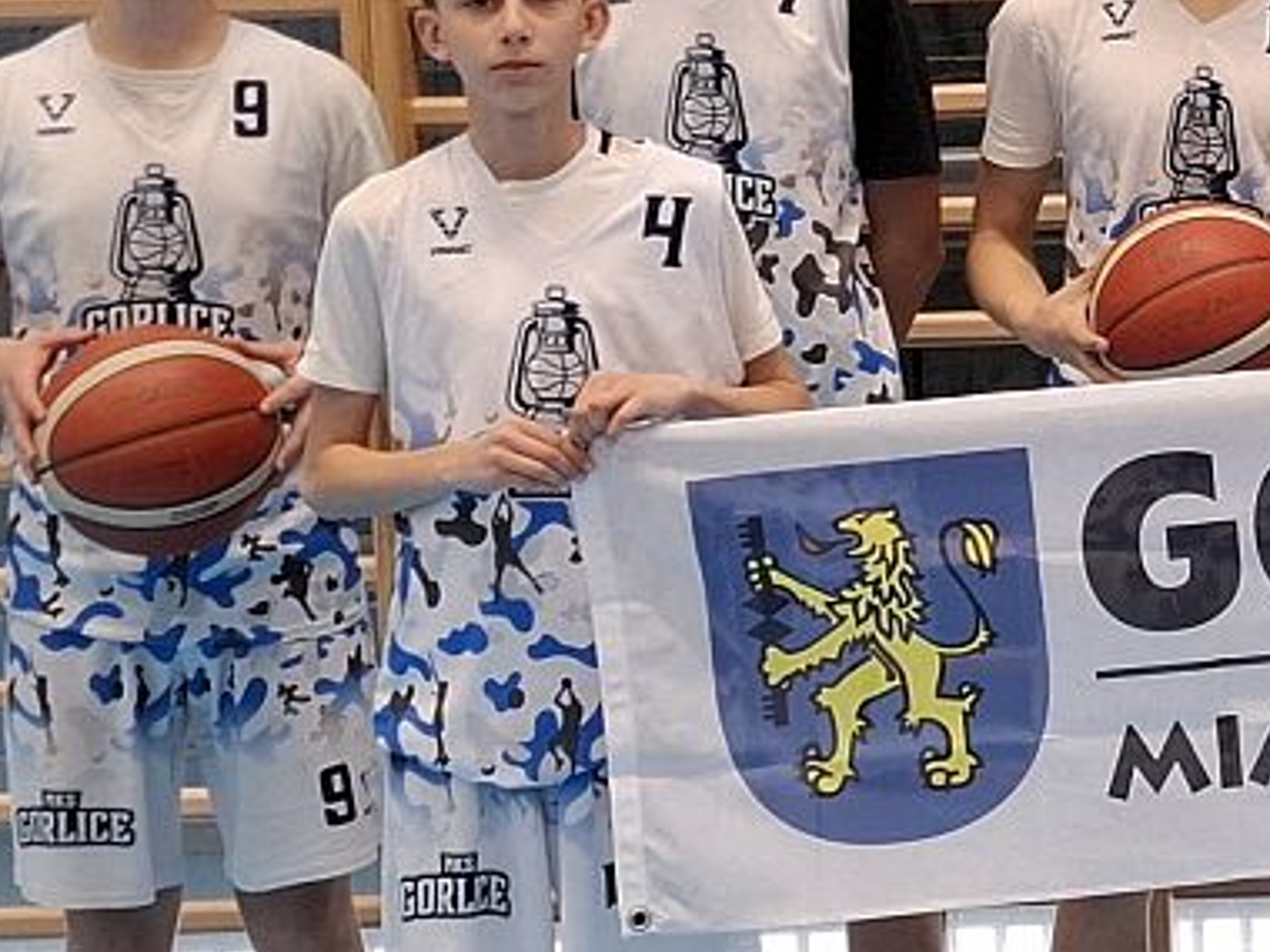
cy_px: 107
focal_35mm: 62
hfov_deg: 27.4
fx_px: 2275
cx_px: 1527
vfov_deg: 23.1
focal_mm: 5.54
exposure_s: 1/100
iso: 125
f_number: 1.8
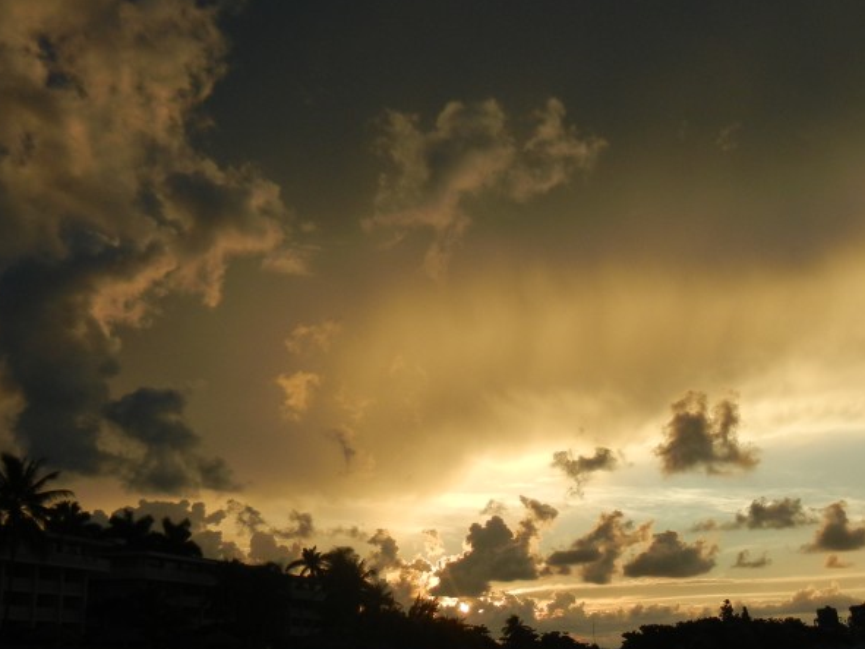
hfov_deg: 36.7
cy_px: 413
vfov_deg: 27.9
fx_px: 1299
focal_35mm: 52
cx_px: 520
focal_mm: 5.4
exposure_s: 1/280
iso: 160
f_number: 7
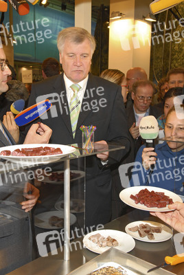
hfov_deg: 34.3
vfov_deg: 49.5
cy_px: 138
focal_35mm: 39
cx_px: 92
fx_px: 298
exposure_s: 1/60
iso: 400
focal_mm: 26
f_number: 6.3
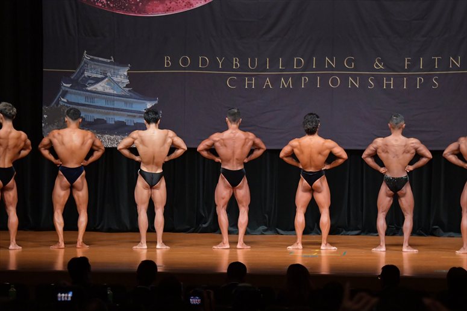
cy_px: 156
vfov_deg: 9.1
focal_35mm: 150
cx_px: 234
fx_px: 1945
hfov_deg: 13.7
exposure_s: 1/400
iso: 5000
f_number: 5.6
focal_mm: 100
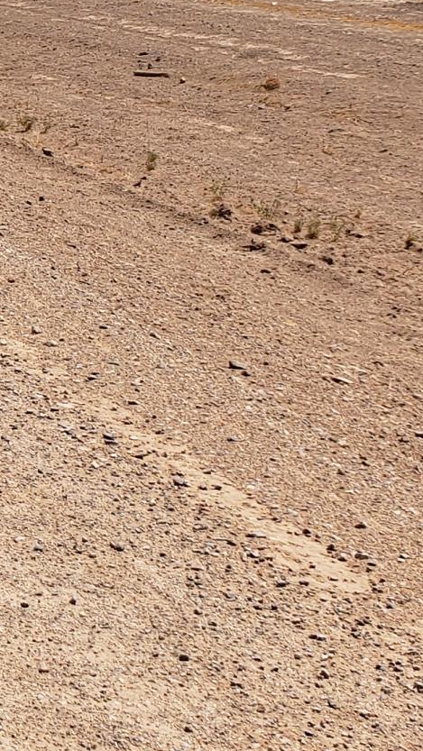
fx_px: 2032
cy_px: -3
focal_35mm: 102
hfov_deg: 10.5
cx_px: -523
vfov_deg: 20.3
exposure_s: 1/2296
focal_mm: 4.3
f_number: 2.4
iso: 50
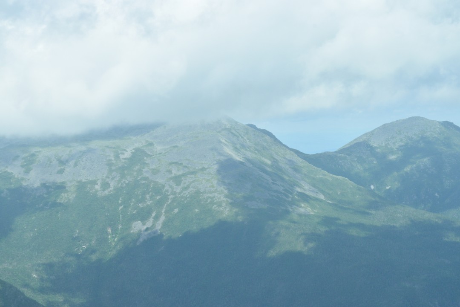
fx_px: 1054
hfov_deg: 24.6
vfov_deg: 16.6
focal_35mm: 82
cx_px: 230
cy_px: 154
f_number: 16
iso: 800
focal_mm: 55
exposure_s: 1/320
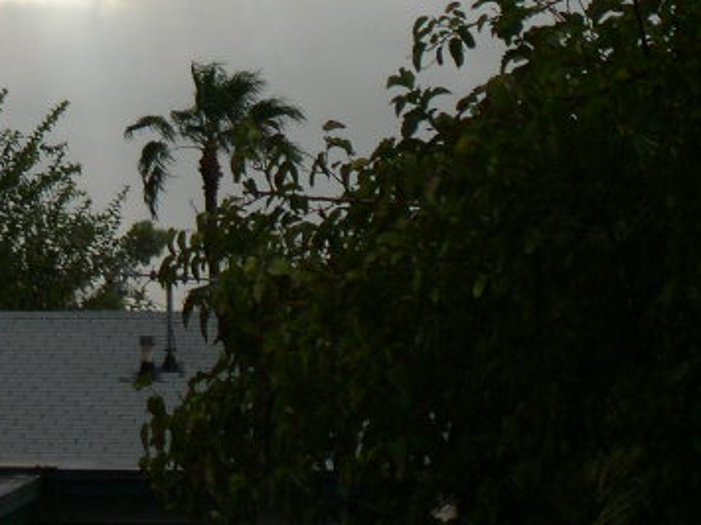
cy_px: -217
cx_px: -53
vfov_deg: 4.5
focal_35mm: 329
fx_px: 6660
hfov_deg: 6.0
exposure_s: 1/295
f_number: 4.9
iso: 100
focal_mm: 24
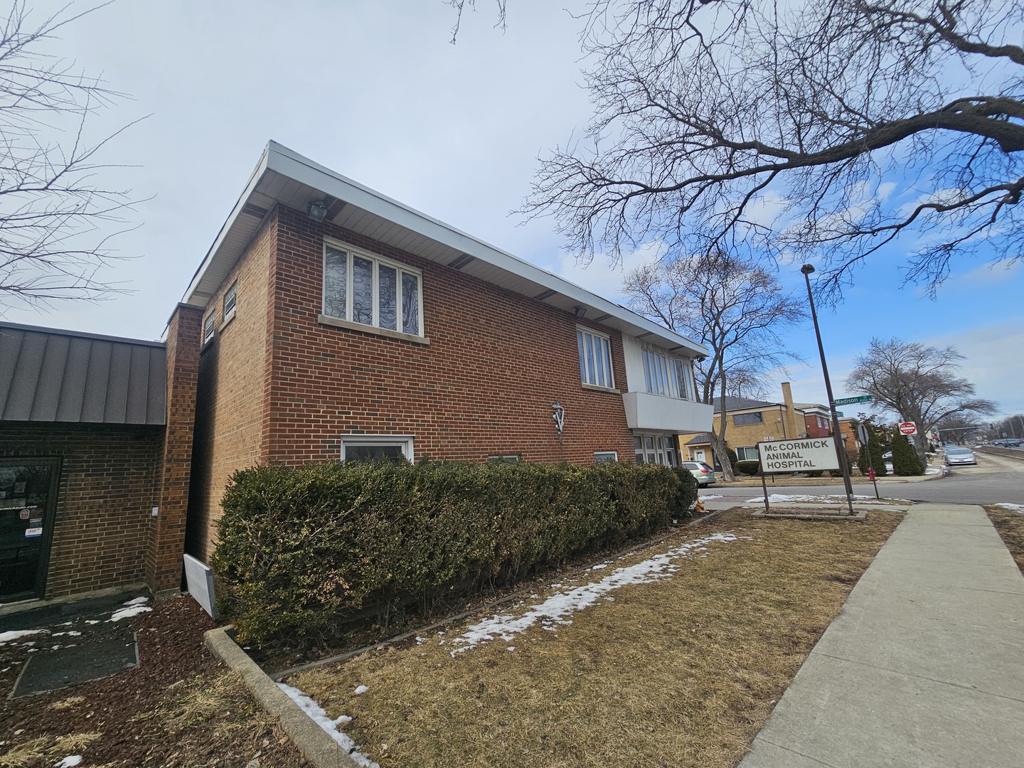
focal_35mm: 13
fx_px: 385
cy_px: 384
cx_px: 512
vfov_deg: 89.9
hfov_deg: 106.2
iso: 50
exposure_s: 1/1925
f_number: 2.2
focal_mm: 2.2
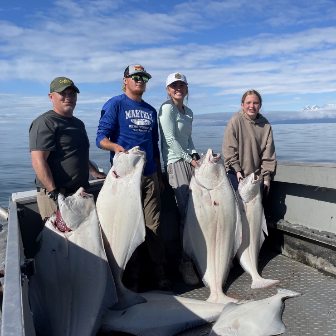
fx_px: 340
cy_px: 169
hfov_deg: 52.1
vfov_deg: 52.5
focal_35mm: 31
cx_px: 205
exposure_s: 1/6494
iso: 32
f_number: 1.6
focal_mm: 4.2
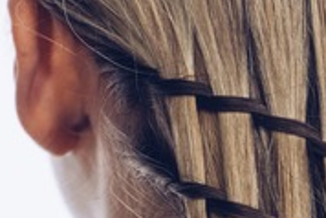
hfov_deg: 8.1
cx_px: 423
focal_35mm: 252
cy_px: 301
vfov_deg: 5.4
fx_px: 2284
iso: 640
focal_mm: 70
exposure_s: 1/200
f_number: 5.6
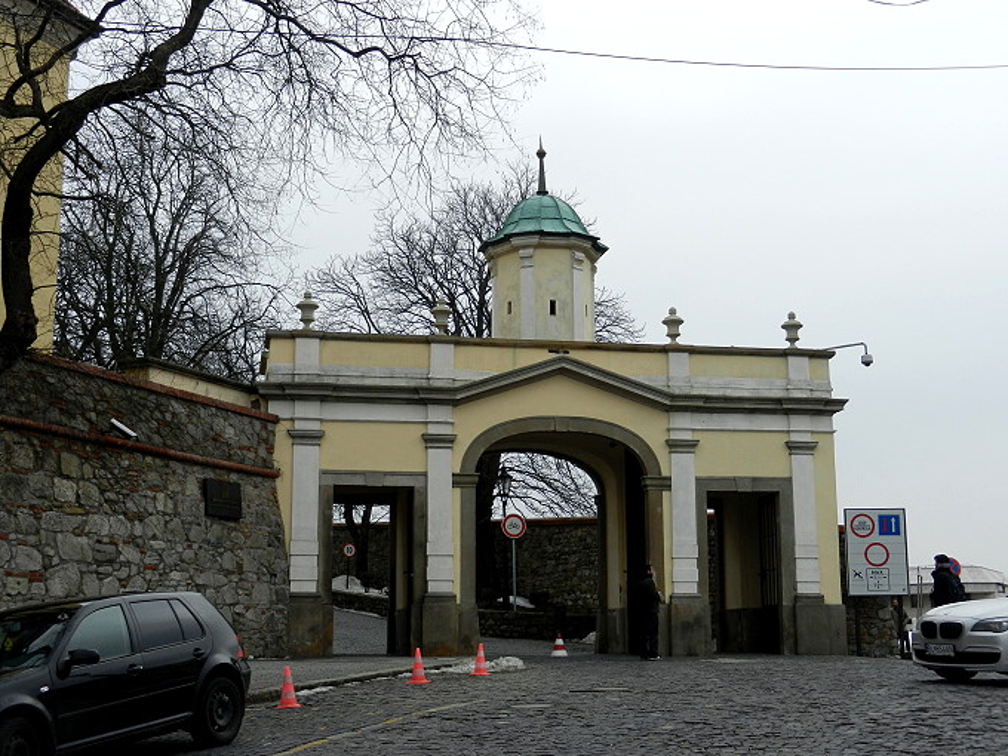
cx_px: 504
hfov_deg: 42.1
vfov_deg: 32.2
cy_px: 378
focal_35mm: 45
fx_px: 1310
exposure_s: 1/800
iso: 160
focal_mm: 8.2
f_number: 4.2
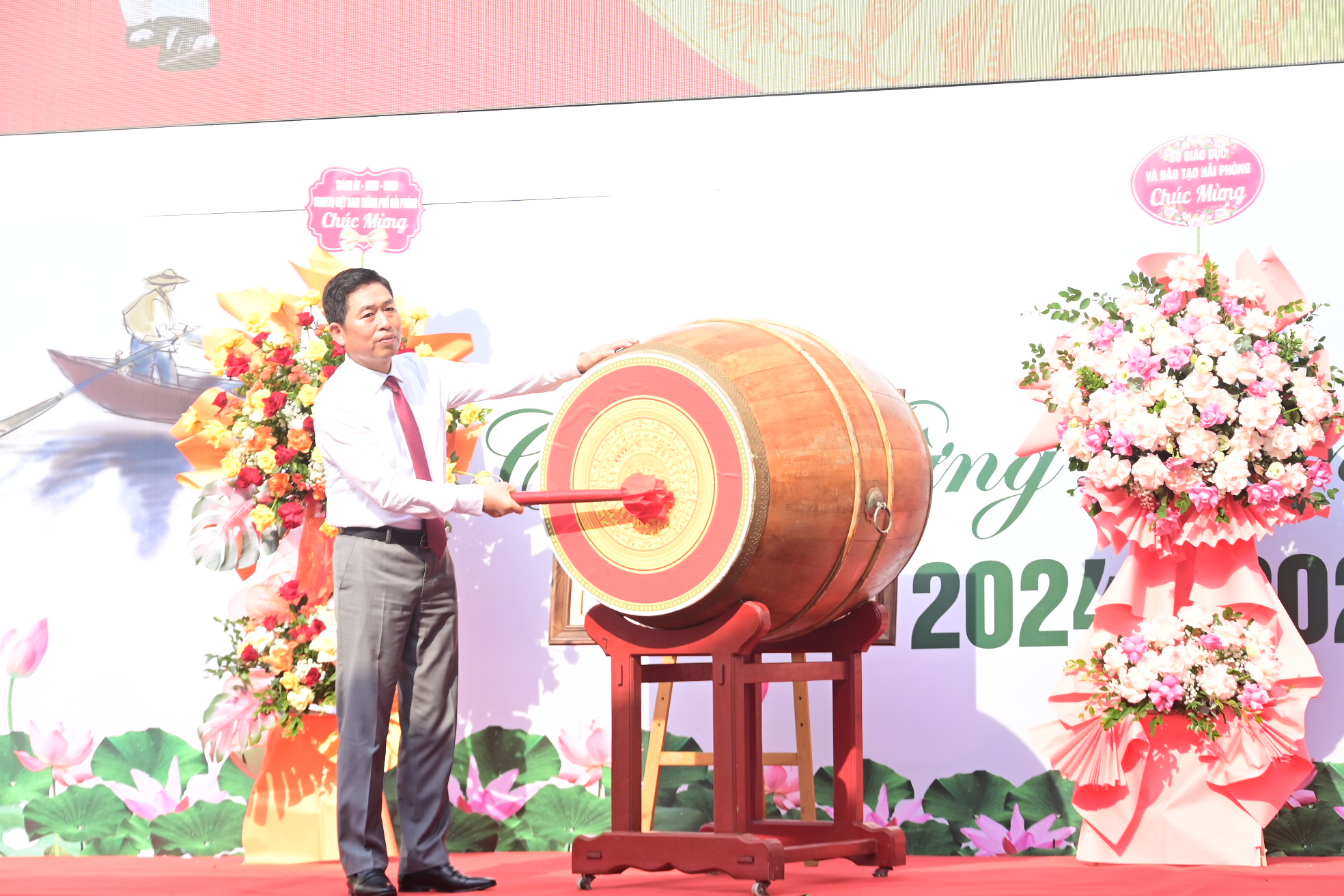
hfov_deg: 21.9
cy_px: 448
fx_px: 3472
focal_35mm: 93
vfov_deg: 14.7
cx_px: 672
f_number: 7.1
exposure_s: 1/200
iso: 160
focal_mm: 62
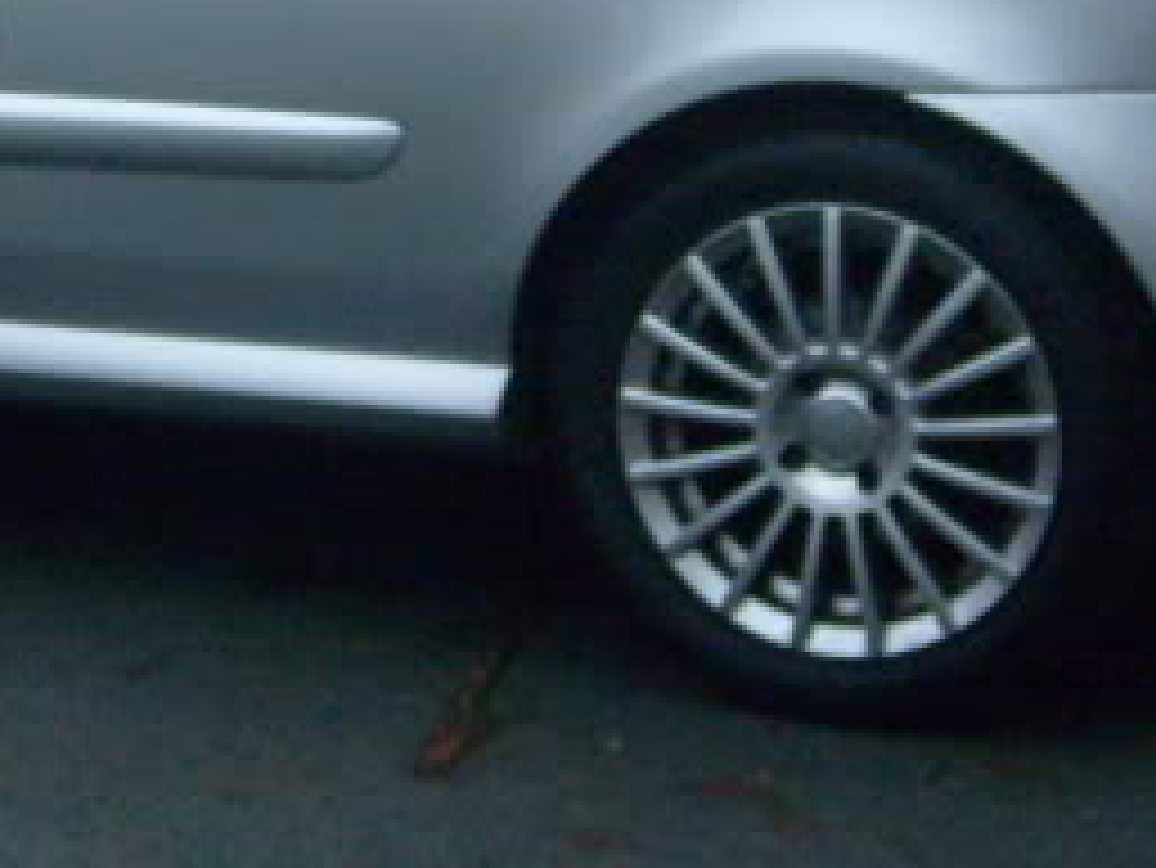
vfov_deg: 11.0
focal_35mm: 134
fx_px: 4477
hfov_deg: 14.6
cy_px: 130
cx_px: 126
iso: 200
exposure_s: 1/30
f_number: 3
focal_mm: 7.2
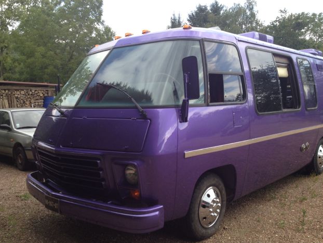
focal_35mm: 36
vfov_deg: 39.7
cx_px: 158
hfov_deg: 51.3
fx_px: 336
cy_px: 120
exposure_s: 1/326
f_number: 2.4
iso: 50
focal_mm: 4.28
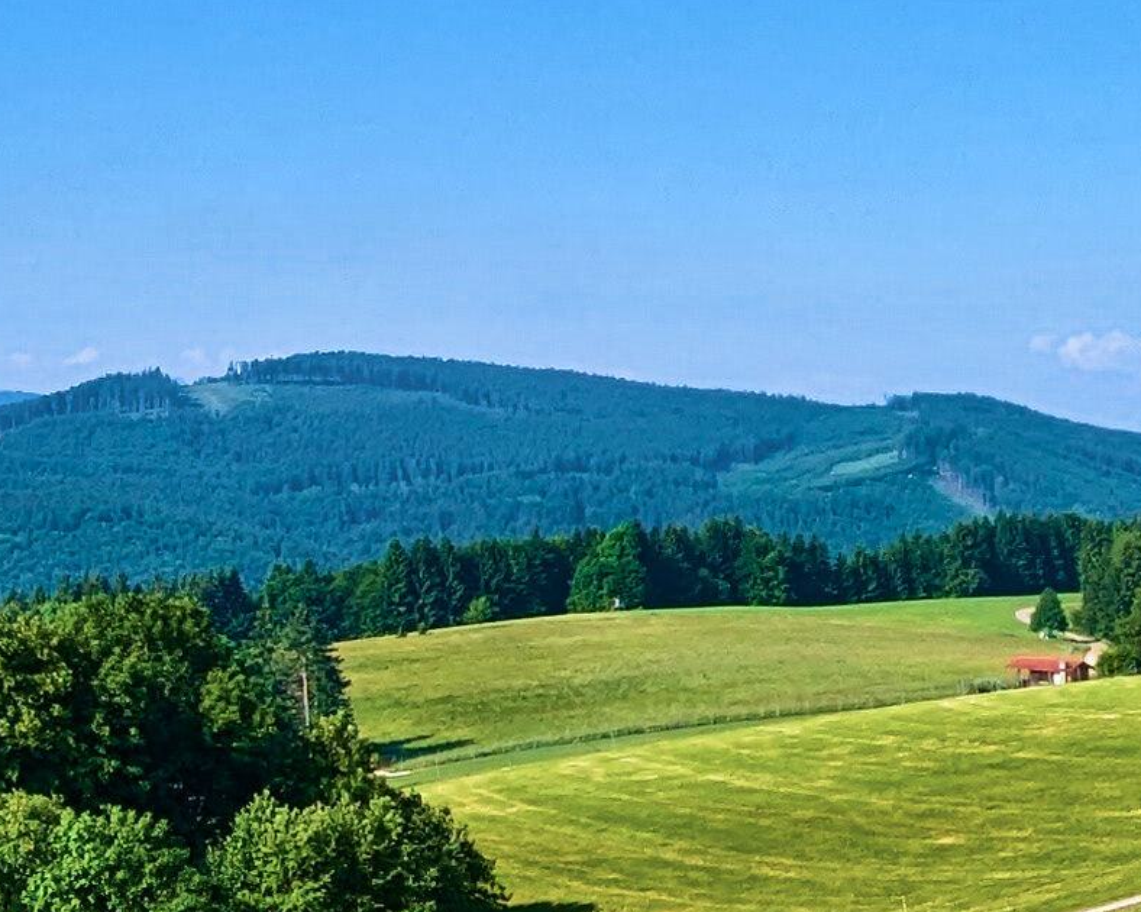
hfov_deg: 23.1
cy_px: 318
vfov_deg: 18.9
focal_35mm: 81
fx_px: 2735
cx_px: 178
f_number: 2.2
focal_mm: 2.35
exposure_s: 1/1120
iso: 49
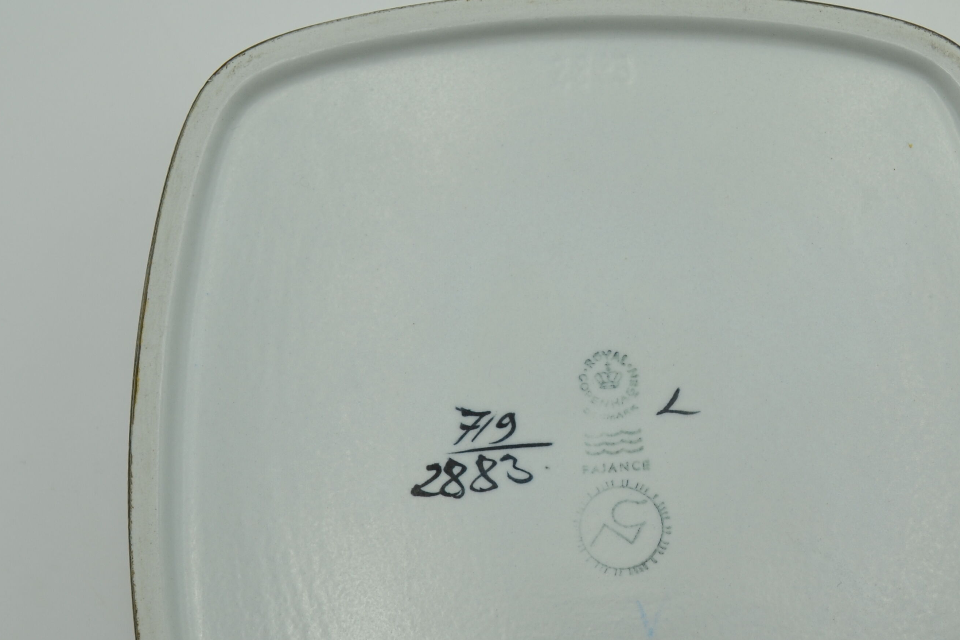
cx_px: 625
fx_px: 1680
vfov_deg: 21.5
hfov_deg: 31.7
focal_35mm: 63
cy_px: 437
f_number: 6.3
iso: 100
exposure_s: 1/80
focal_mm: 24
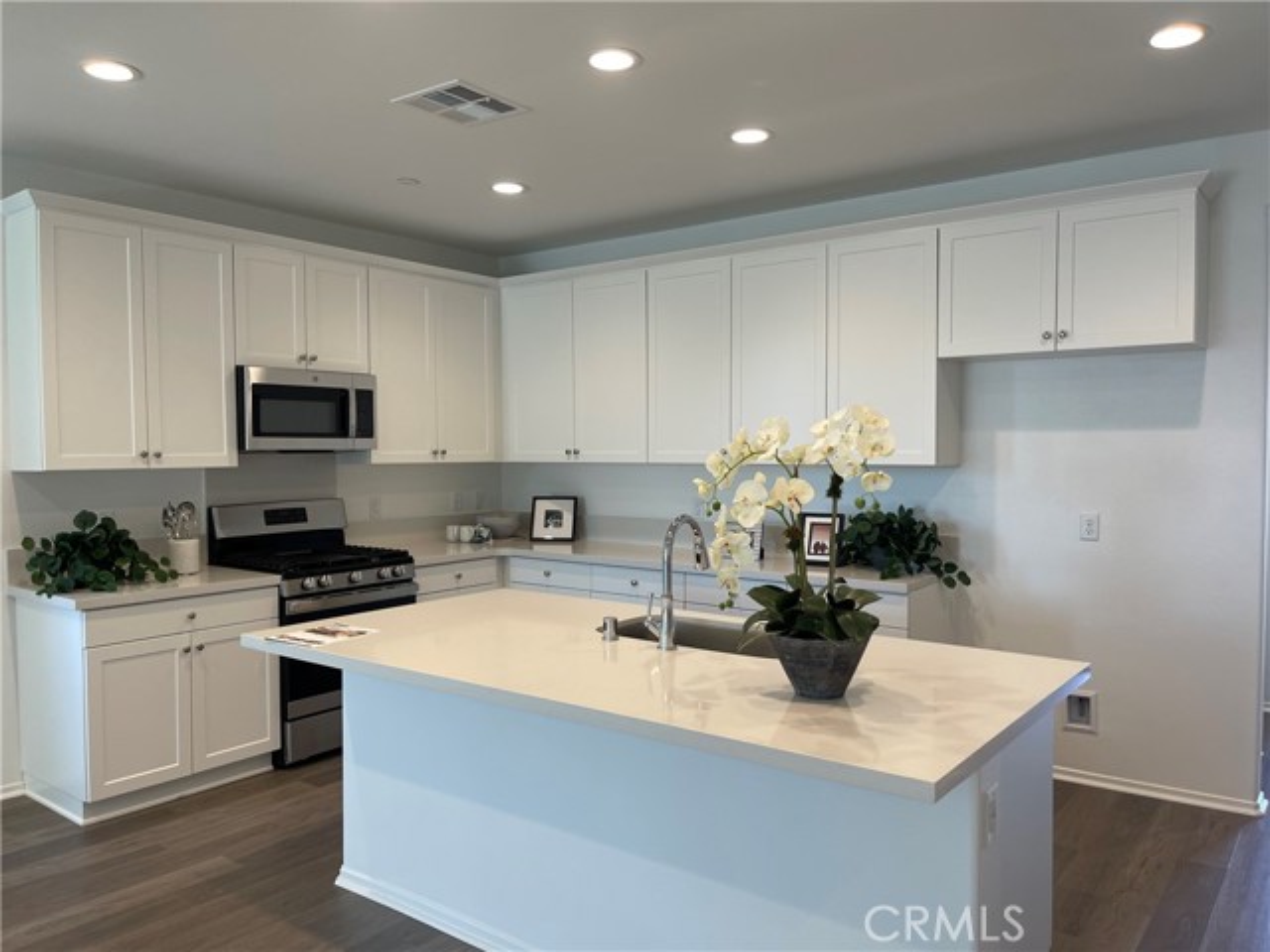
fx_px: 917
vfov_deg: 54.9
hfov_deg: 69.4
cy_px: 476
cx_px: 635
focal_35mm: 25
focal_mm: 5.1
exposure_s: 1/120
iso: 64
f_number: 1.6
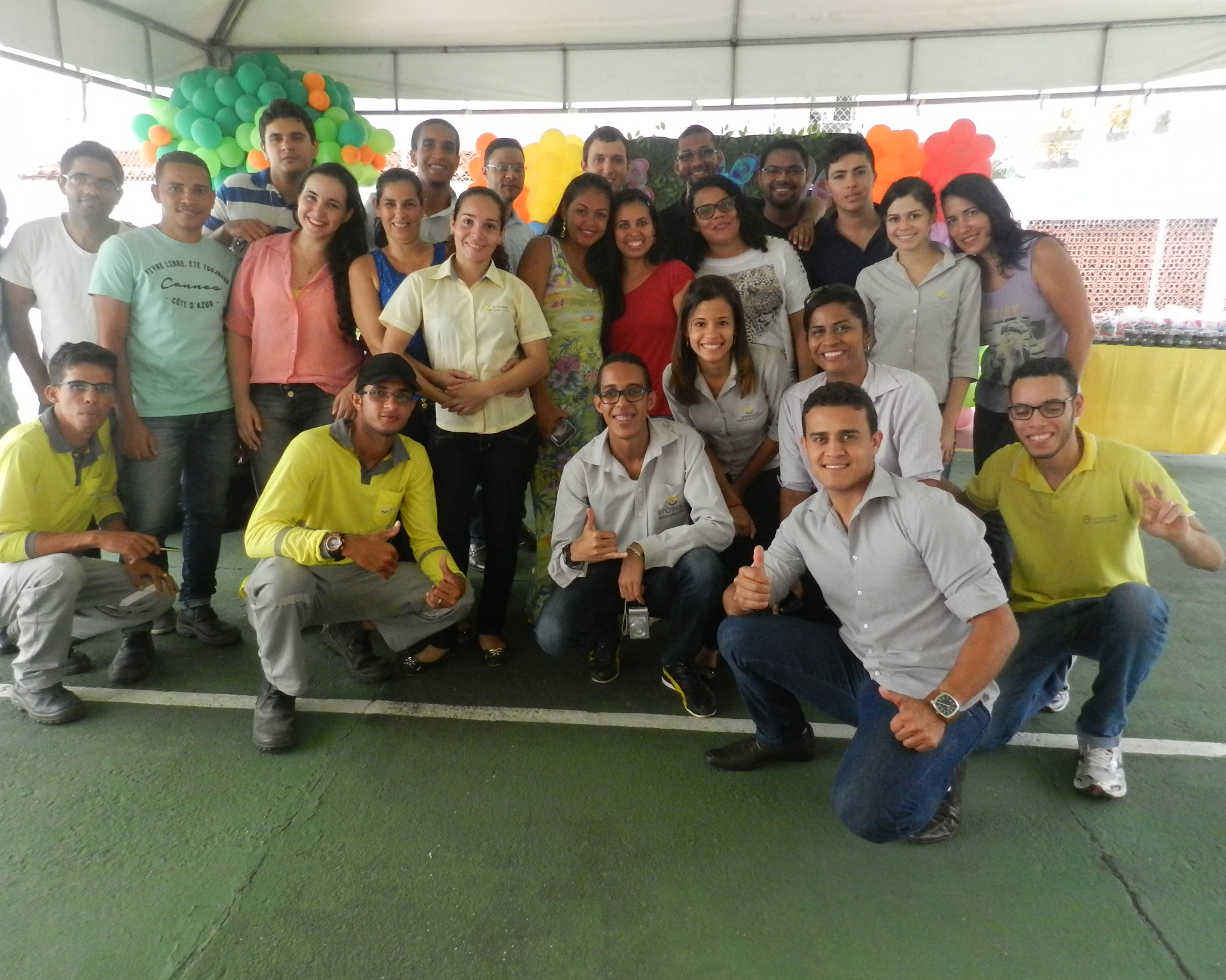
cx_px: 581
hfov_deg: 68.1
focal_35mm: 25
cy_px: 478
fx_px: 907
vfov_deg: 56.8
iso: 800
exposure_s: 1/1000
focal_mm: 4
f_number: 3.4
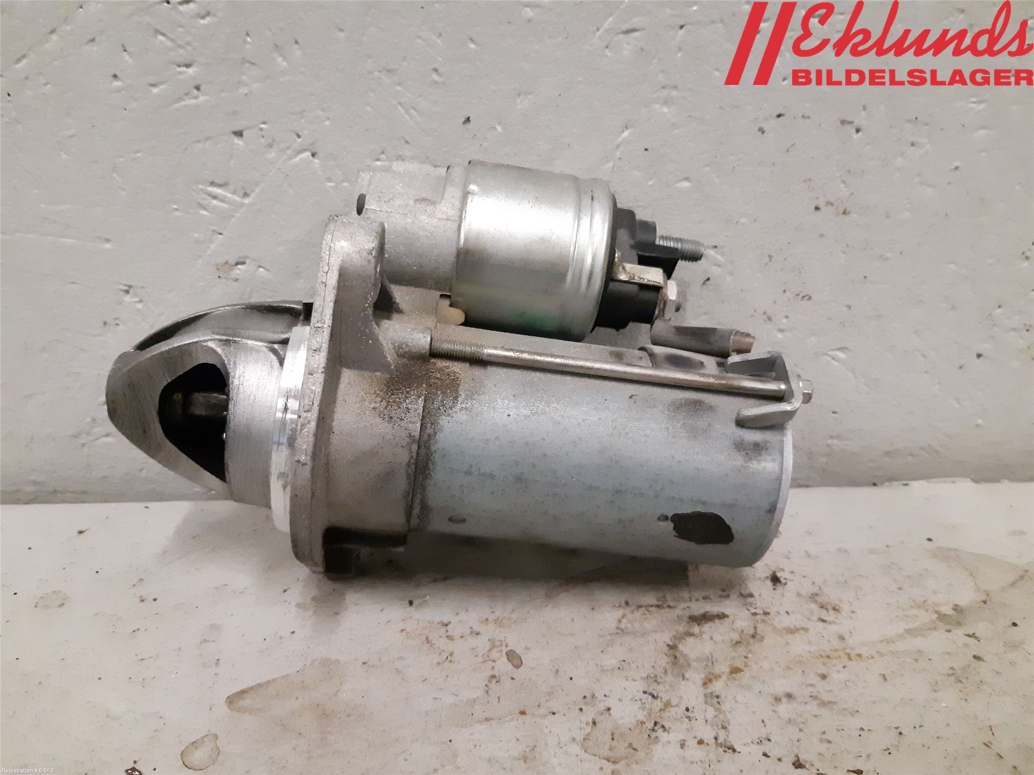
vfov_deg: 53.1
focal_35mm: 26
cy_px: 388
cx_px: 517
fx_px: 777
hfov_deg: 67.3
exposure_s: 1/202
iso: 800
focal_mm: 3.93
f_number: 1.7
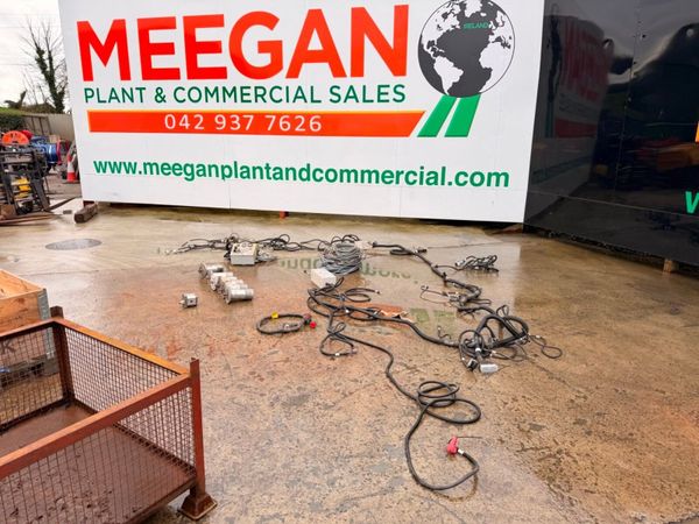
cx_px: 350
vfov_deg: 56.8
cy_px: 262
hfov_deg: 71.6
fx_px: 485
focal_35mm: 24
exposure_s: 1/909
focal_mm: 6.76
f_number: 1.78
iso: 80
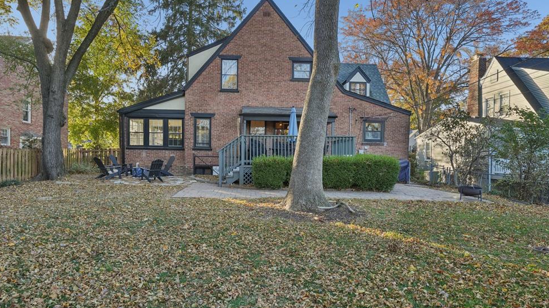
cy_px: 166
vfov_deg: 49.4
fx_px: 335
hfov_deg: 78.7
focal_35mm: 23
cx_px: 267
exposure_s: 1/80
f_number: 8
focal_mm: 21
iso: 400
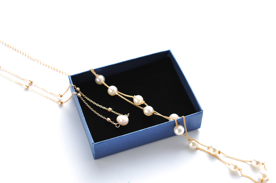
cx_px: 138
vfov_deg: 19.4
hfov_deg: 28.9
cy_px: 92
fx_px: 536
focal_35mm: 70
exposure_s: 1/125
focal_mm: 70
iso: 100
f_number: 8
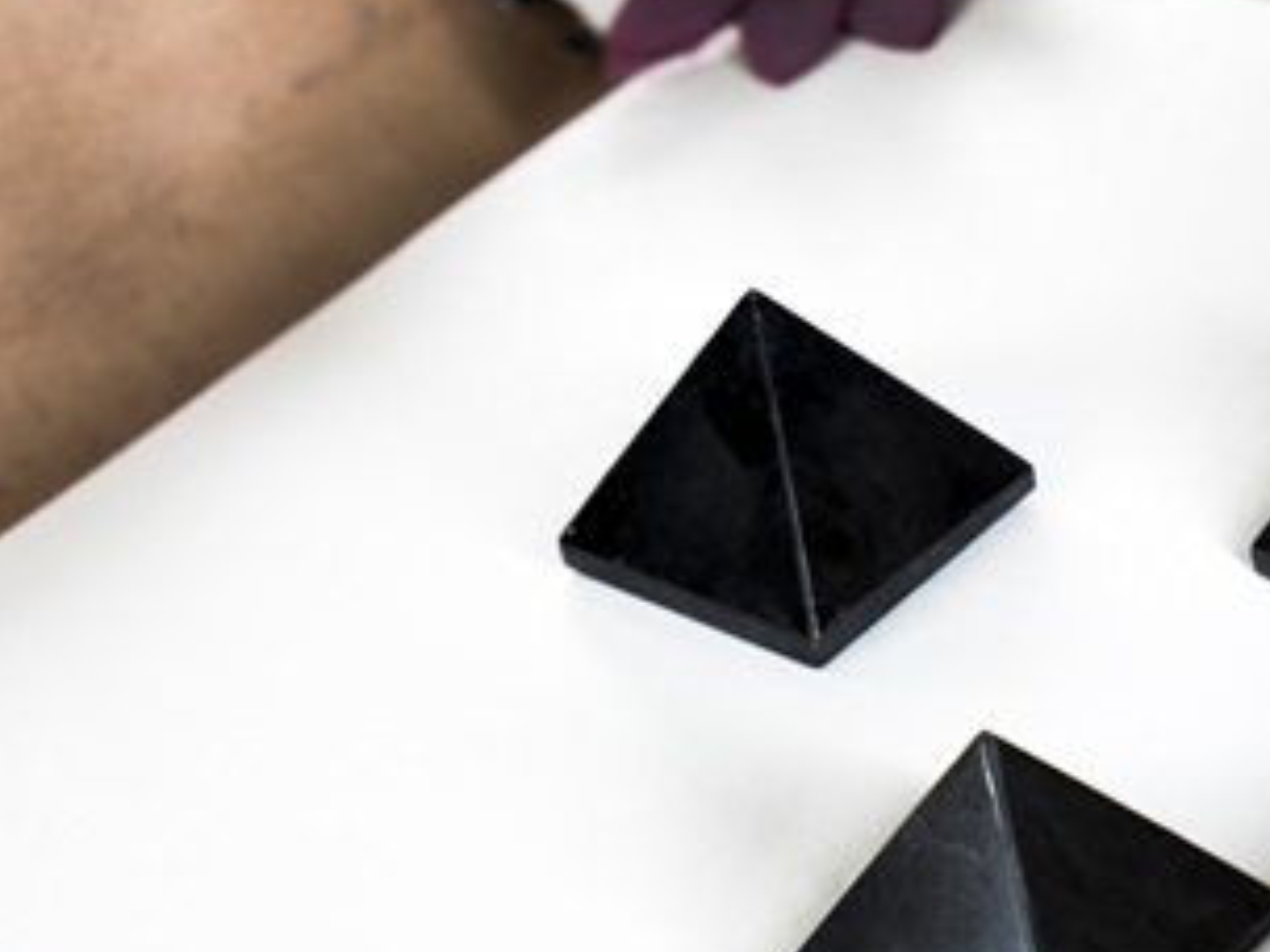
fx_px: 5283
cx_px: 618
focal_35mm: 144
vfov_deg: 10.3
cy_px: 445
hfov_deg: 13.7
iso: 800
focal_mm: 70
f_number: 8
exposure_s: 1/160
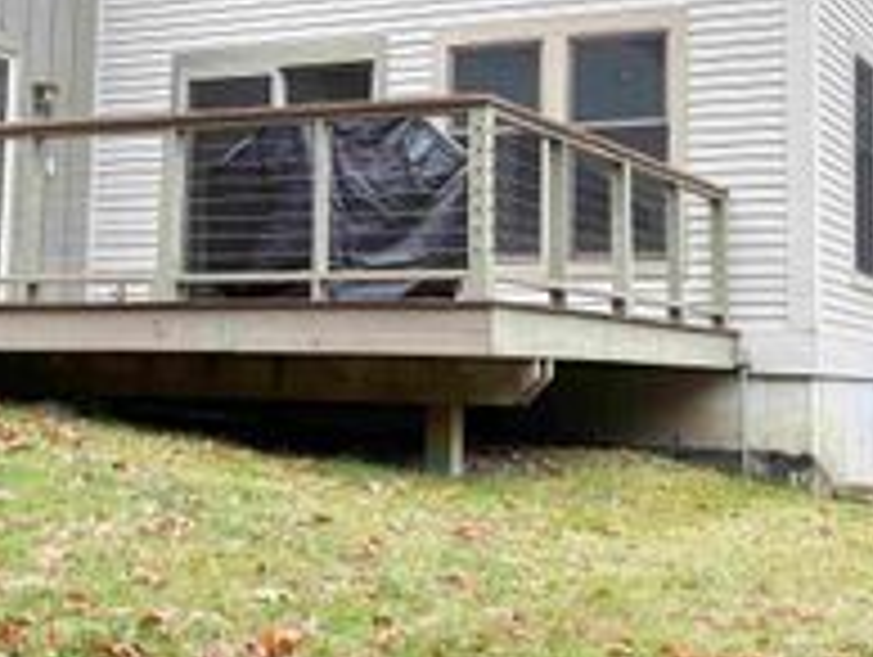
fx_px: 1692
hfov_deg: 28.9
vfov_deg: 21.8
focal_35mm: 67
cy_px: 155
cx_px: 378
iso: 100
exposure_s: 1/233
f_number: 1.6
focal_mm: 5.96
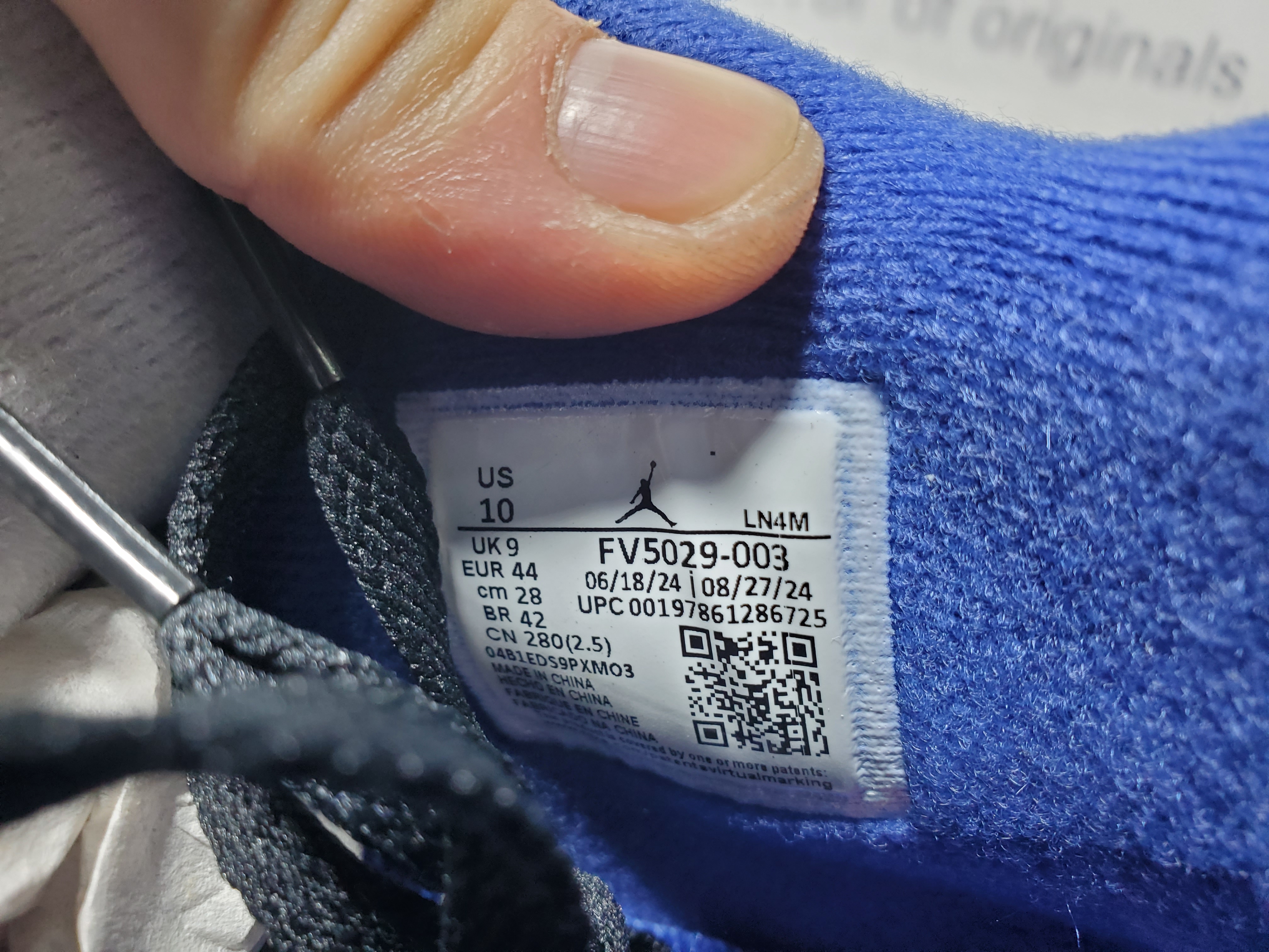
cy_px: 476
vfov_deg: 53.1
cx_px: 634
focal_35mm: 26
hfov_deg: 67.3
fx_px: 953
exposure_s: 1/100
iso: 125
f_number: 2.4
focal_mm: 4.3
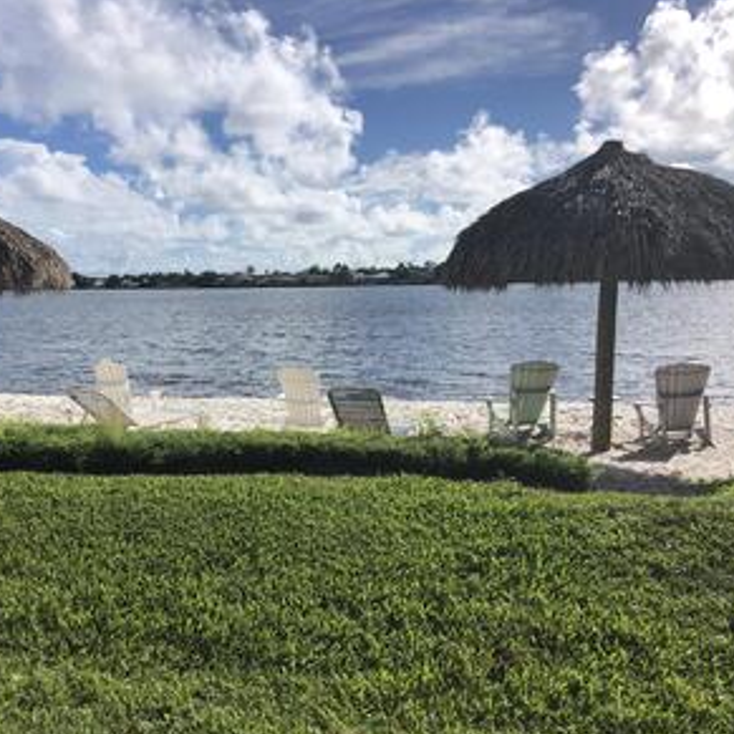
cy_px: 371
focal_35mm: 34
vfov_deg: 48.4
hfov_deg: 47.9
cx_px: 265
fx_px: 816
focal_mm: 4
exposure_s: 1/4367
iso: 20
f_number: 1.8
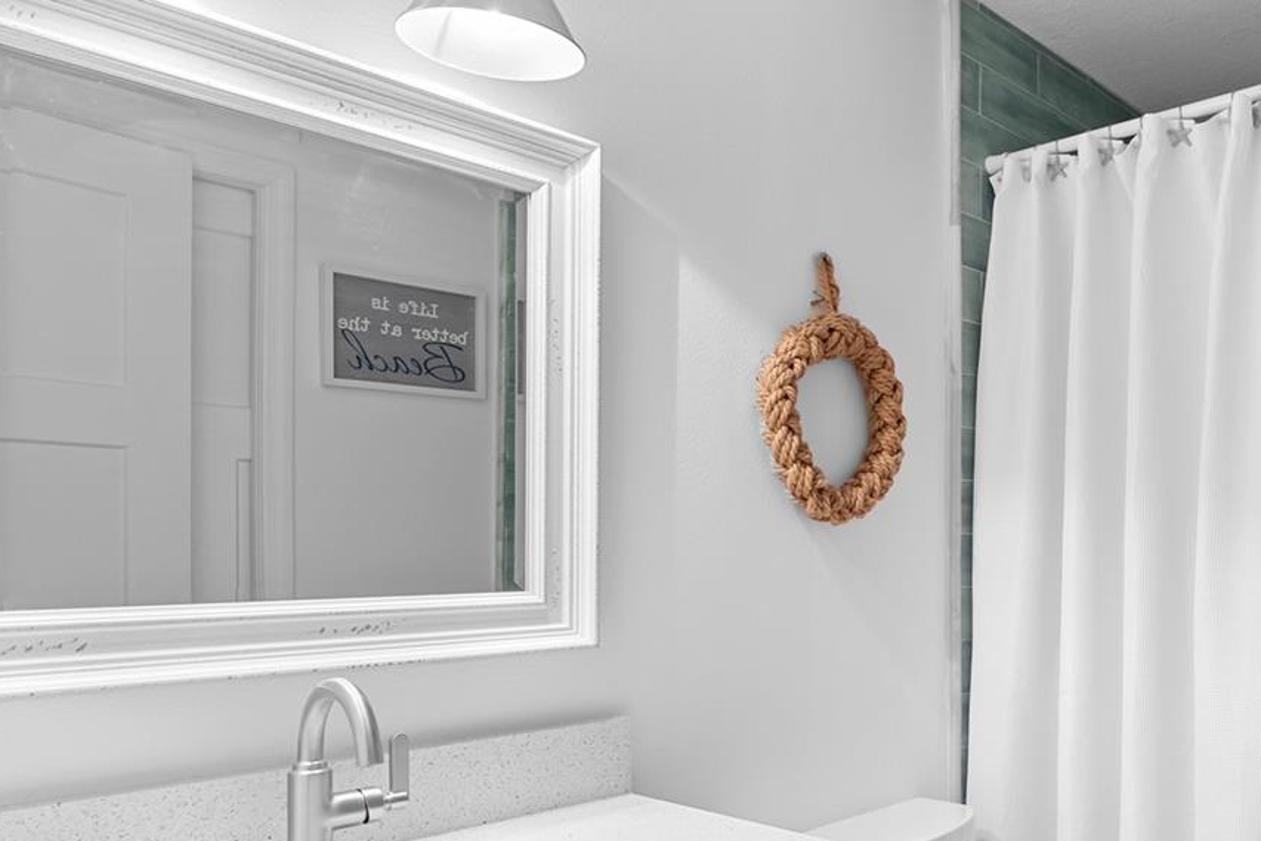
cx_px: 1008
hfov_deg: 57.3
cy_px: 551
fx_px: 1051
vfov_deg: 43.1
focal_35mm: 30
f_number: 8
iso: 800
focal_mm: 16
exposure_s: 1/10
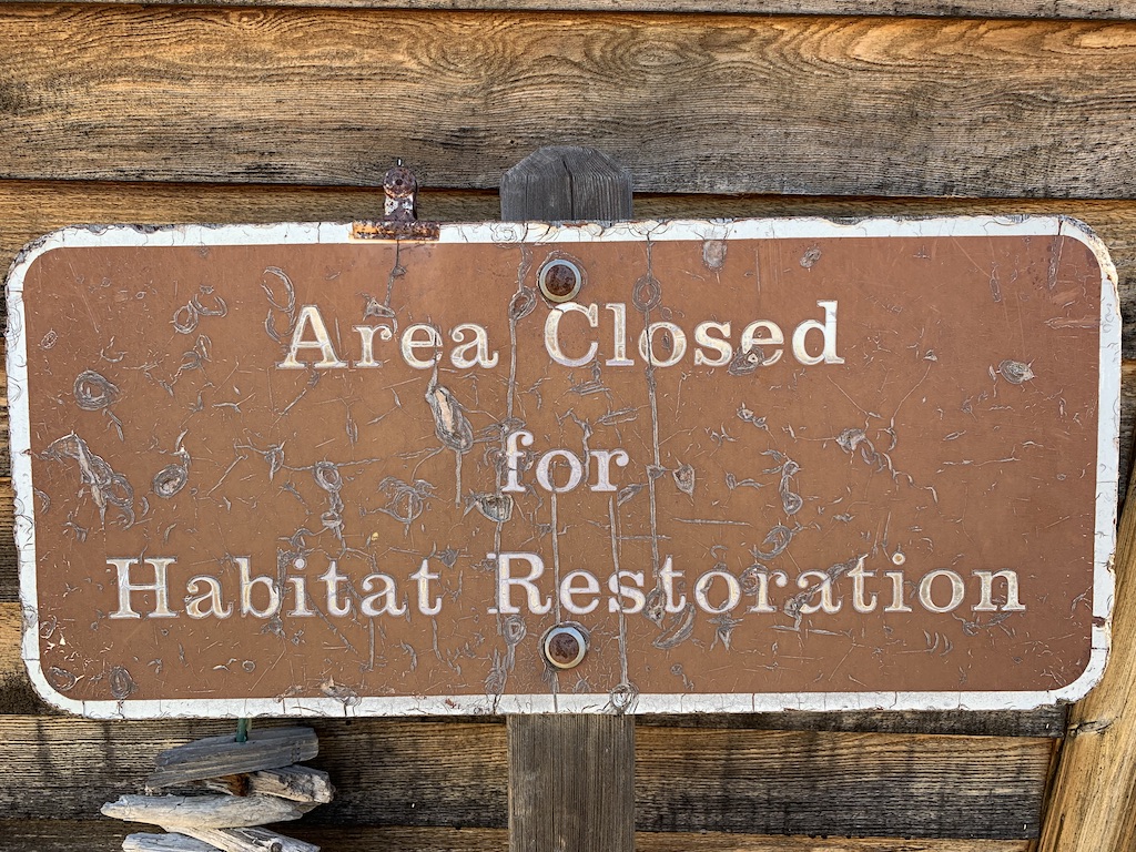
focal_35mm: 26
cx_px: 568
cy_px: 426
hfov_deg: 67.3
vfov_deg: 53.1
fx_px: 853
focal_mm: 4.25
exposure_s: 1/163
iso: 25
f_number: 1.8
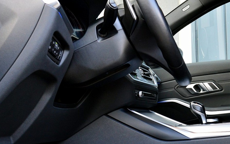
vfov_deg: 21.6
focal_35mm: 60
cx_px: 196
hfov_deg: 32.7
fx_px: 376
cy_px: 96
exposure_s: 1/60
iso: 800
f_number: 8
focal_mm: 21
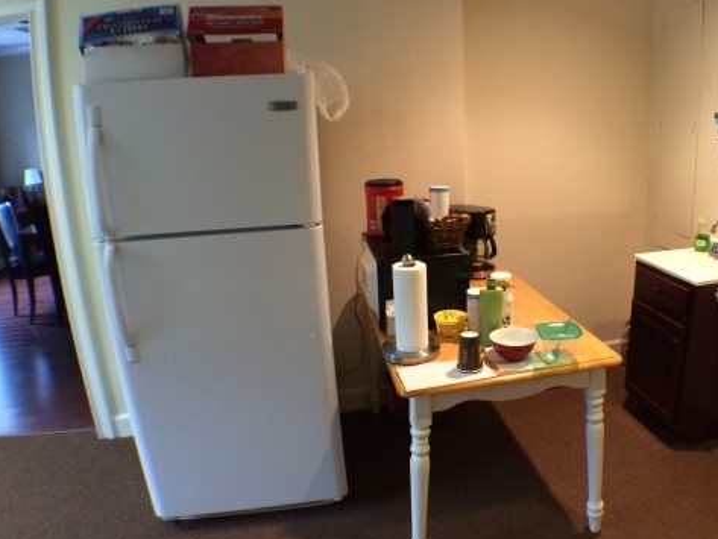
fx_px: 788
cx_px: 464
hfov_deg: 48.3
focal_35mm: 38
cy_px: 268
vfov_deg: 37.7
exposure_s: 1/17
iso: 250
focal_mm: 4.15
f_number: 2.2
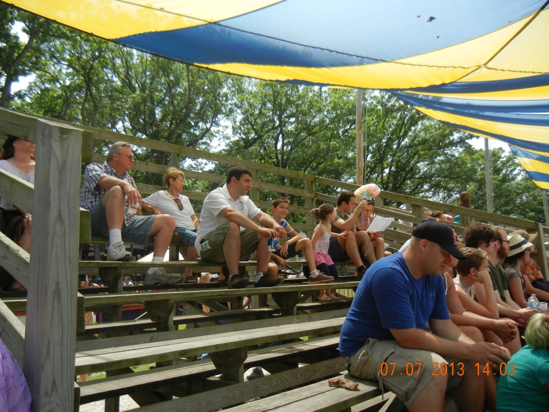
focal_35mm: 30
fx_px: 476
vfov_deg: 46.8
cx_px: 274
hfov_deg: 60.0
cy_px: 206
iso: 160
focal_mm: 5.4
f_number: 3.5
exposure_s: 1/804
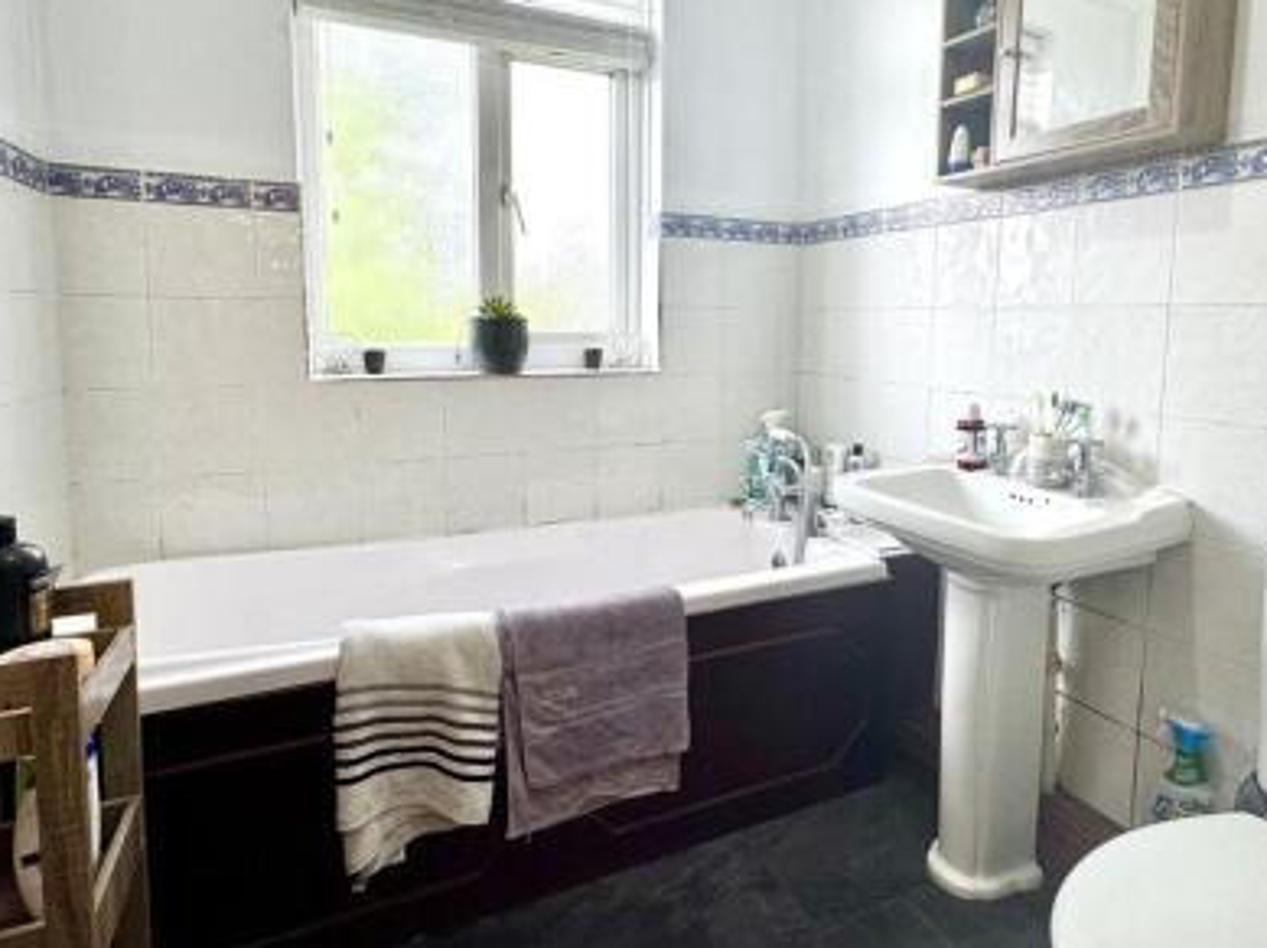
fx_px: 768
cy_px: 389
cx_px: 725
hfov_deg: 78.6
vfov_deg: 62.9
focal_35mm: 21
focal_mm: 2.22
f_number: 2.2
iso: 100
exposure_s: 1/100
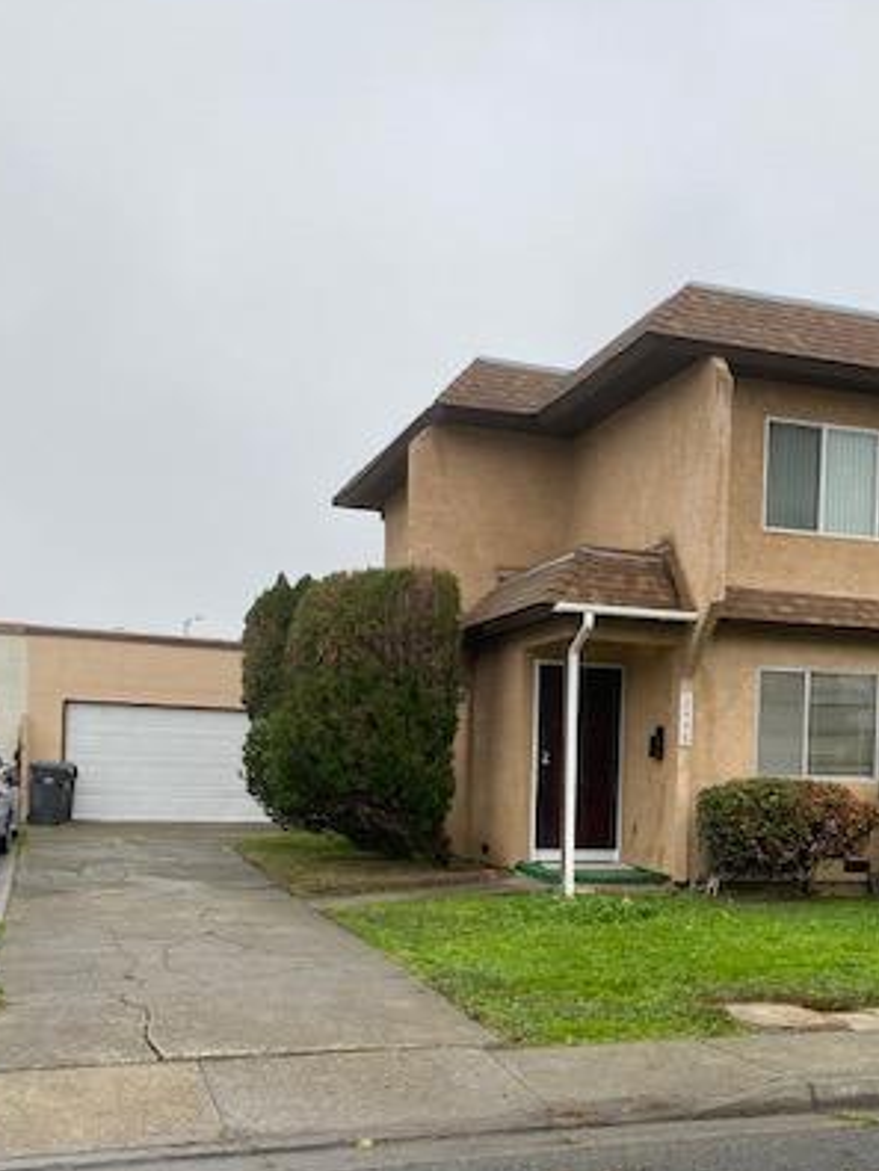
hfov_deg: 33.6
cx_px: 669
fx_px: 1422
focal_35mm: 42
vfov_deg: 44.0
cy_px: 807
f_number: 1.8
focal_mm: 4.25
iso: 32
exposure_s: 1/517
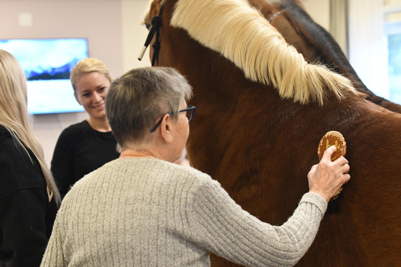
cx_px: 200
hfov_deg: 27.0
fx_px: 835
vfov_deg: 18.2
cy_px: 134
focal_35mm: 75
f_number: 3.5
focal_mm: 50
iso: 2500
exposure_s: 1/100
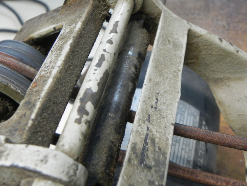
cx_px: 124
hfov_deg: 45.8
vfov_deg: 35.1
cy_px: 93
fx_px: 293
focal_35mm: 41
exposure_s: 1/15.8
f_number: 3.2
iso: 400
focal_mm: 7.3
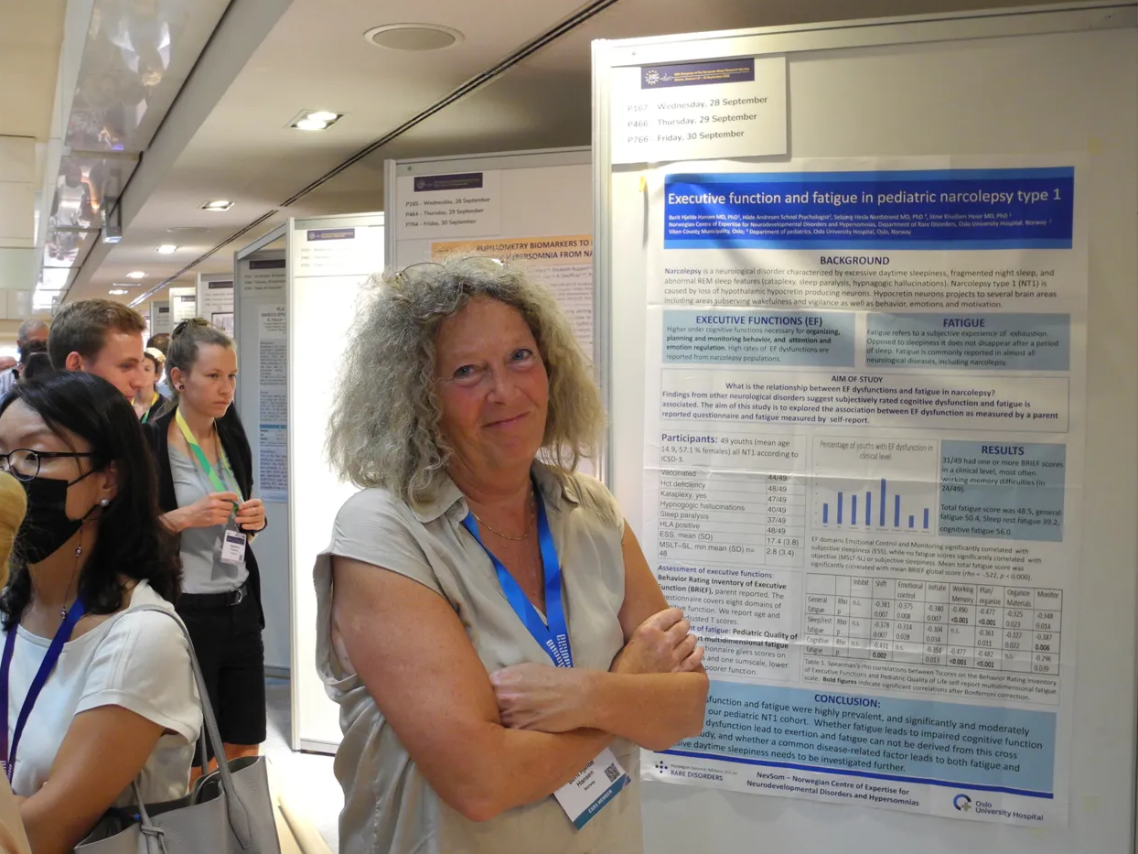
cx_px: 580
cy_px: 413
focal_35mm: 36
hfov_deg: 51.4
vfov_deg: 39.7
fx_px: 1183
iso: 329
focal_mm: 6
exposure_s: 1/30
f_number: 2.8
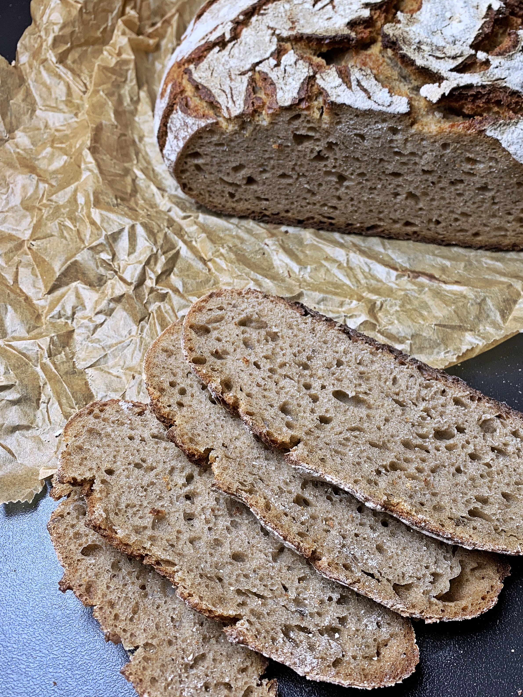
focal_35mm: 33
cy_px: 339
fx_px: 665
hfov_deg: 42.6
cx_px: 329
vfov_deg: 55.3
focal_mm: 4.25
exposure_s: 1/50
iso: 50
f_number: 1.8
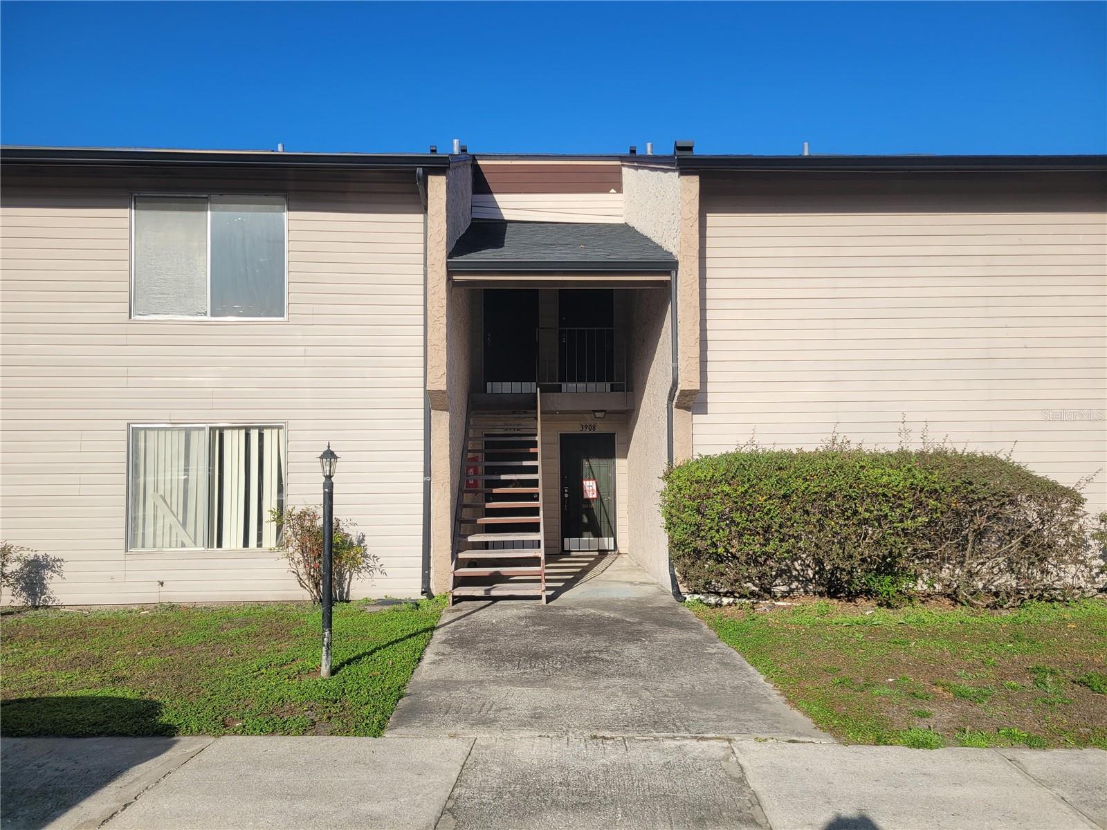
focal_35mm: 26
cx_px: 554
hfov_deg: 67.3
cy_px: 415
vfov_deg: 53.1
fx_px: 831
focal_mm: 5.4
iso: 40
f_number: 1.8
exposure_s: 1/2890
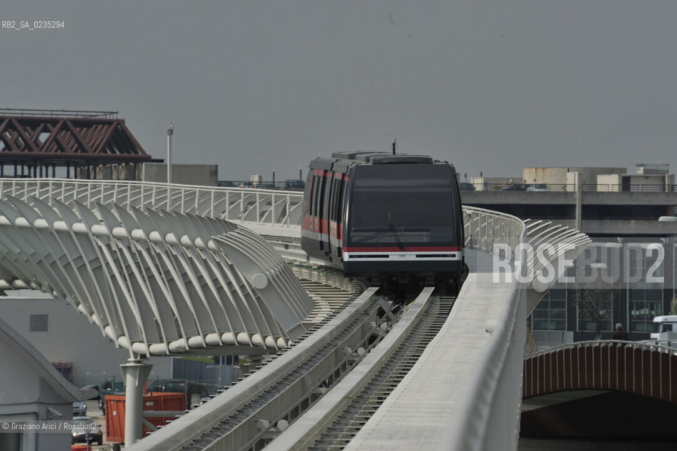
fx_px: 4698
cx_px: 338
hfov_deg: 8.2
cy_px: 226
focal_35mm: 250
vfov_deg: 5.5
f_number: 10
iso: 200
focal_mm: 250
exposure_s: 1/1000
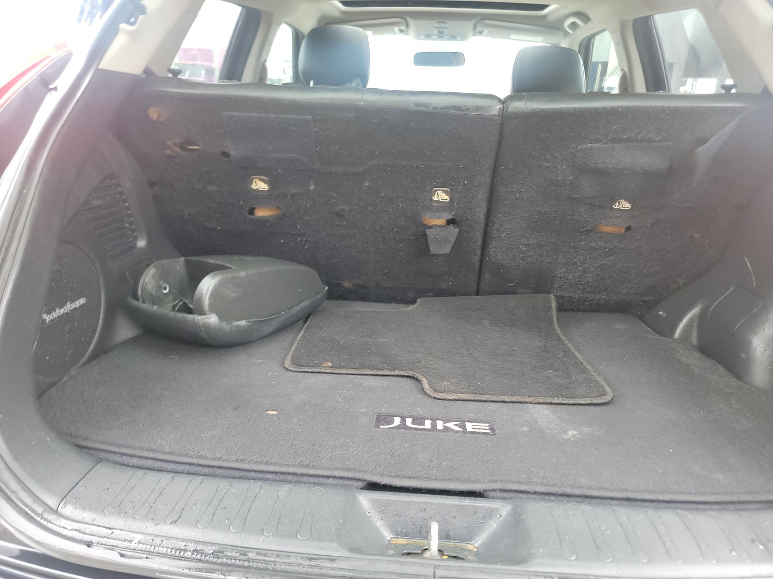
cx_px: 386
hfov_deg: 71.6
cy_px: 290
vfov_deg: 56.8
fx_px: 536
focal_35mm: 24
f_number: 1.8
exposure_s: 1/59
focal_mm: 6.7
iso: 528
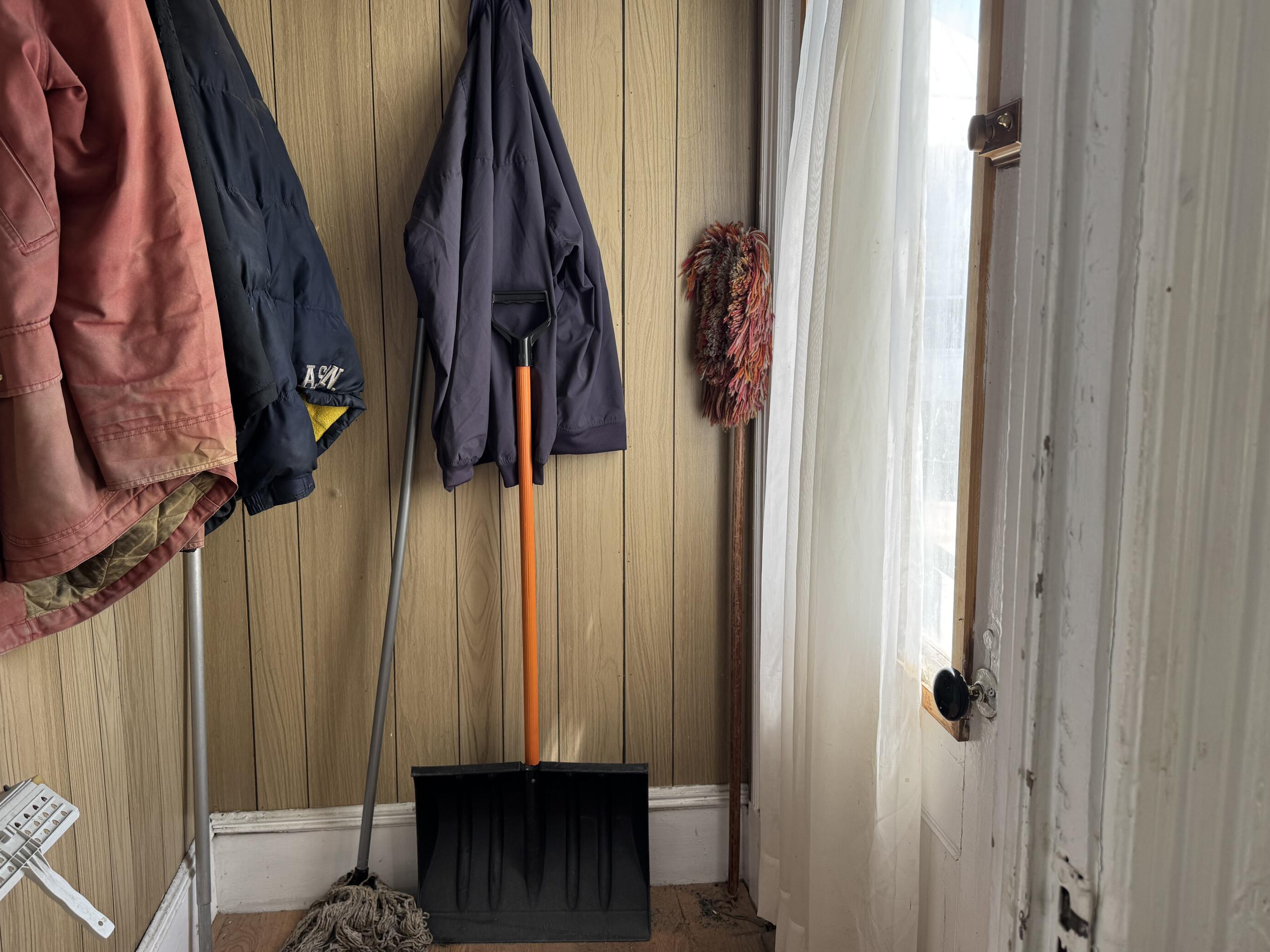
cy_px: 443
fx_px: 954
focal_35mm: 26
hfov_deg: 67.3
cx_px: 605
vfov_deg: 53.0
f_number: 1.78
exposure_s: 1/166
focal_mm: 6.76
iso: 64
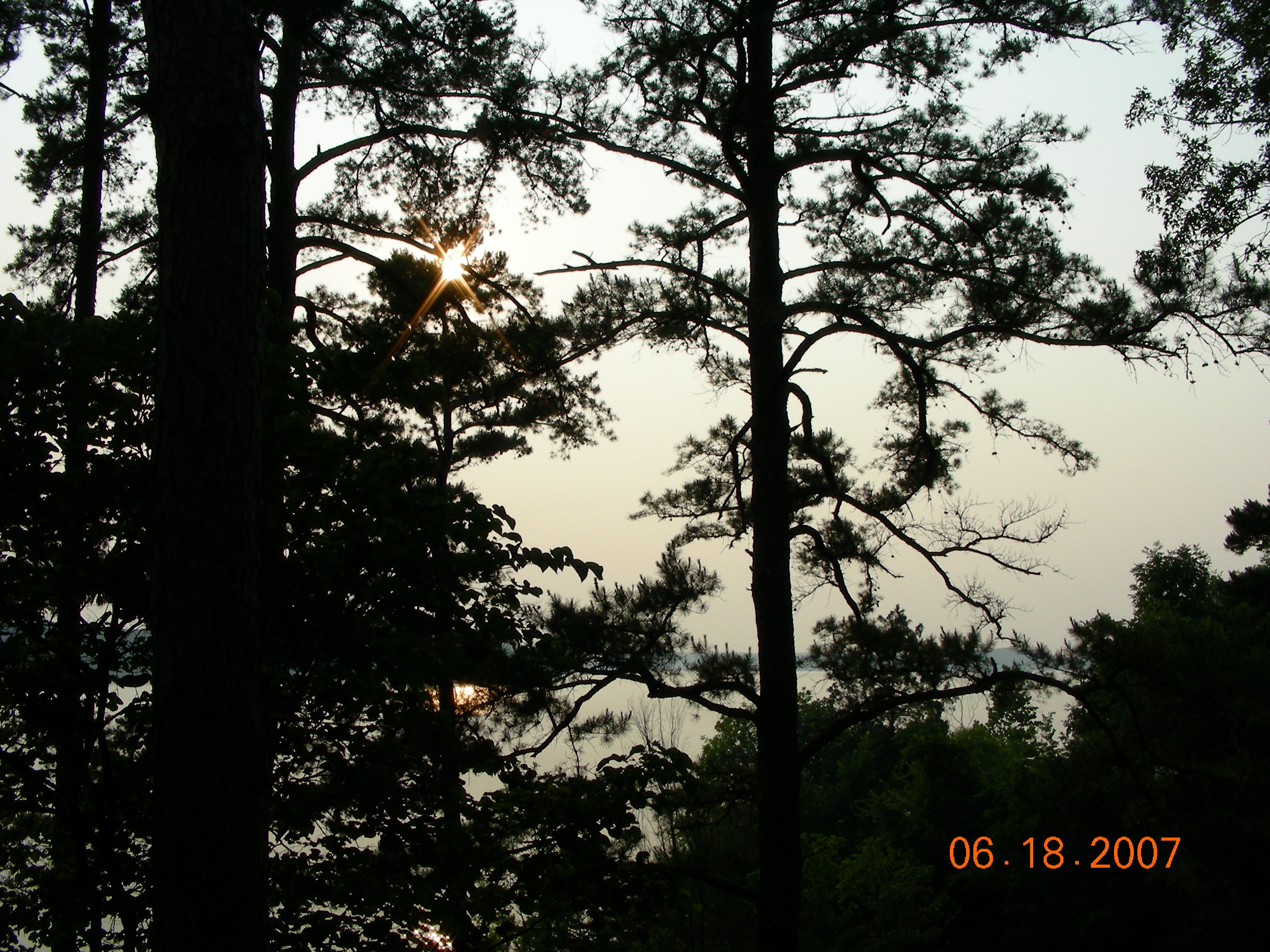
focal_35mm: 38
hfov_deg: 49.0
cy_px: 476
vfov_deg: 37.7
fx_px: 1394
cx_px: 635
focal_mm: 6.3
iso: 50
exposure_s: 1/514
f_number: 5.6
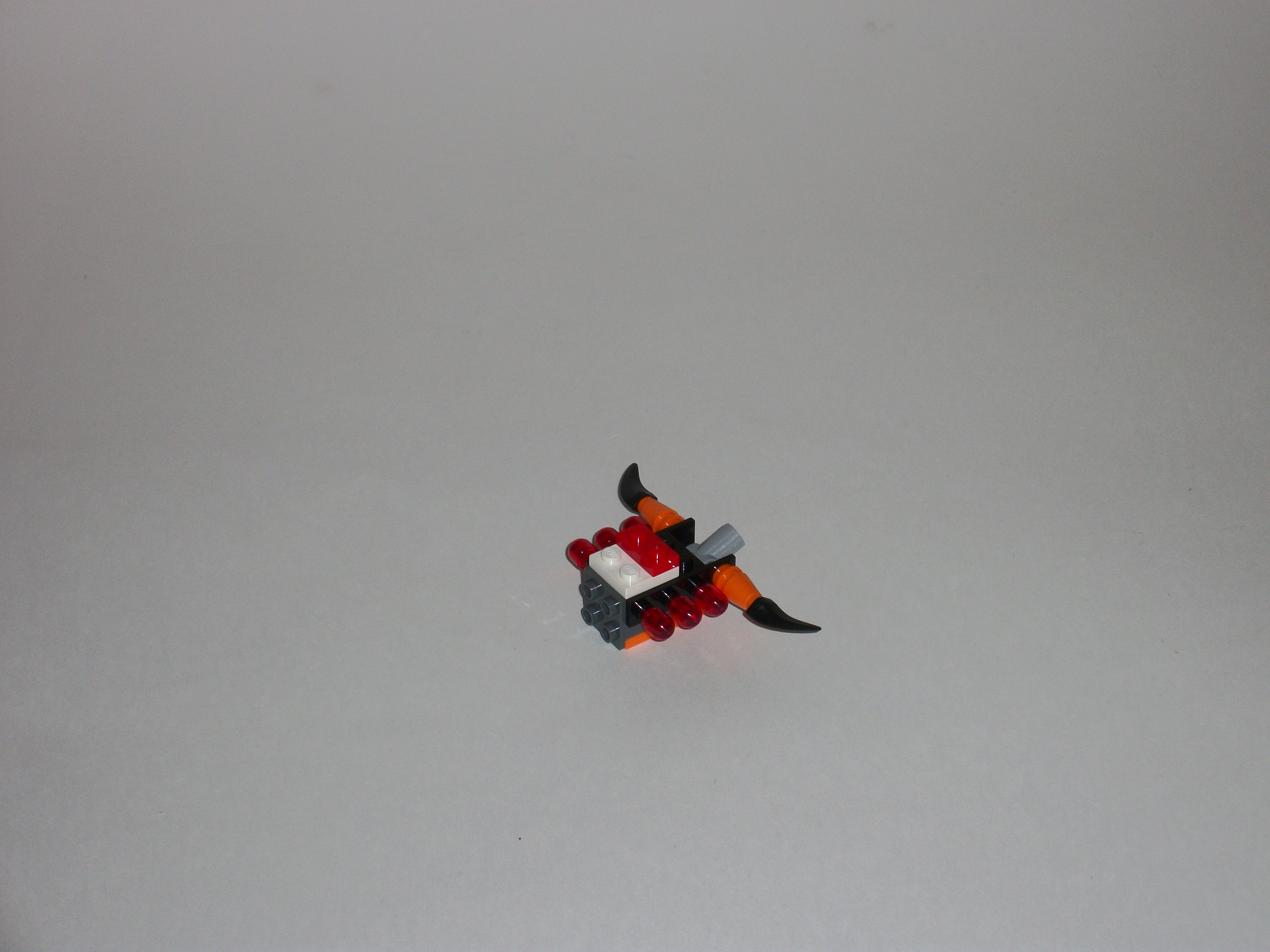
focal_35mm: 105
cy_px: 476
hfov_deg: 18.7
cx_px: 635
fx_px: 3852
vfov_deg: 14.1
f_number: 5.7
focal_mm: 18.8
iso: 80
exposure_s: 1/60
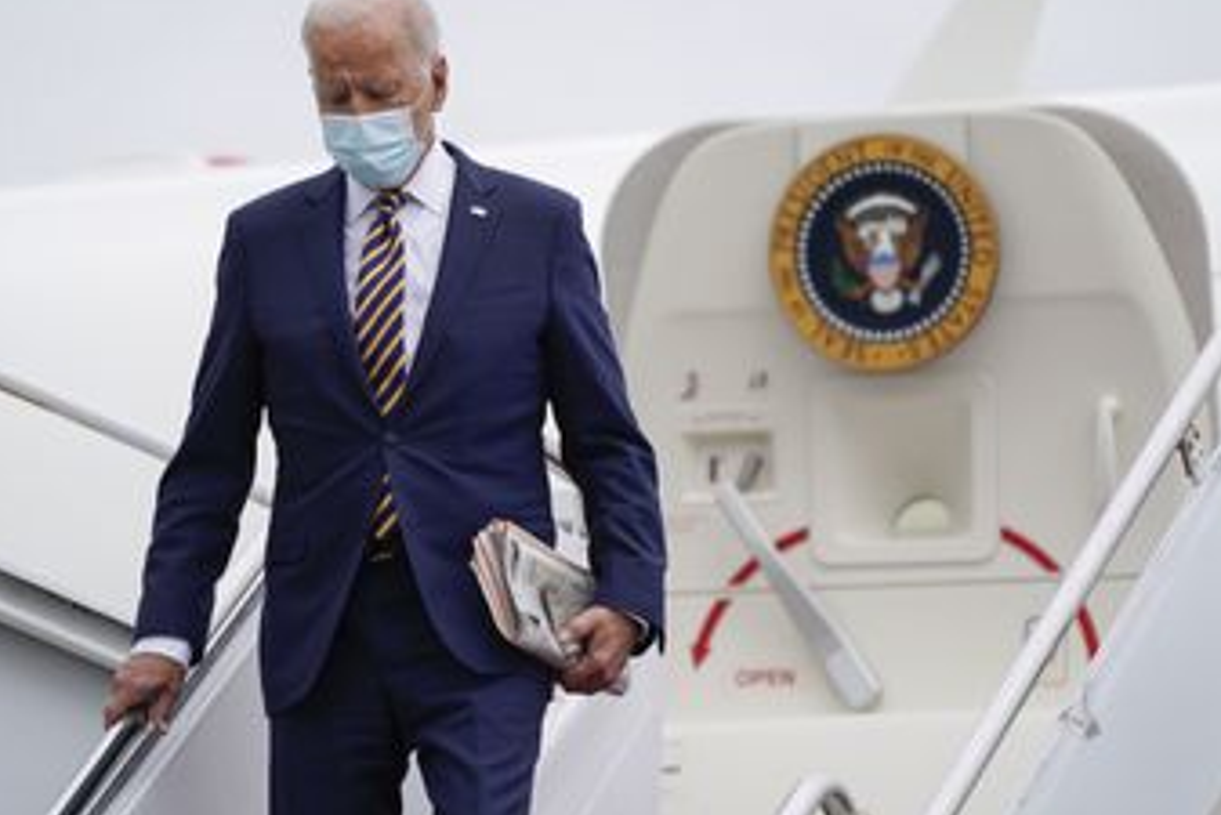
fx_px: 11672
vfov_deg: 4.0
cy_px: 337
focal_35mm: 344
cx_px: 591
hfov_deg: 6.0
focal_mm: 280
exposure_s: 1/1000
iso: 125
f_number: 4
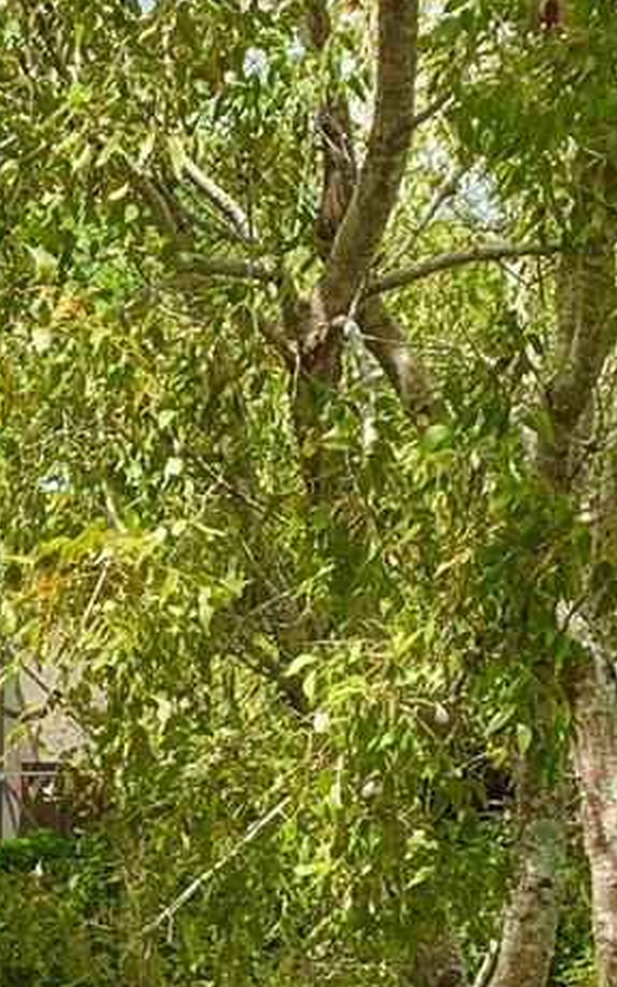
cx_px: -408
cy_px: 1114
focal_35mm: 123
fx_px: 3308
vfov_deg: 16.4
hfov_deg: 10.2
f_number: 1.8
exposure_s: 1/669
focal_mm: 4.25
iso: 25
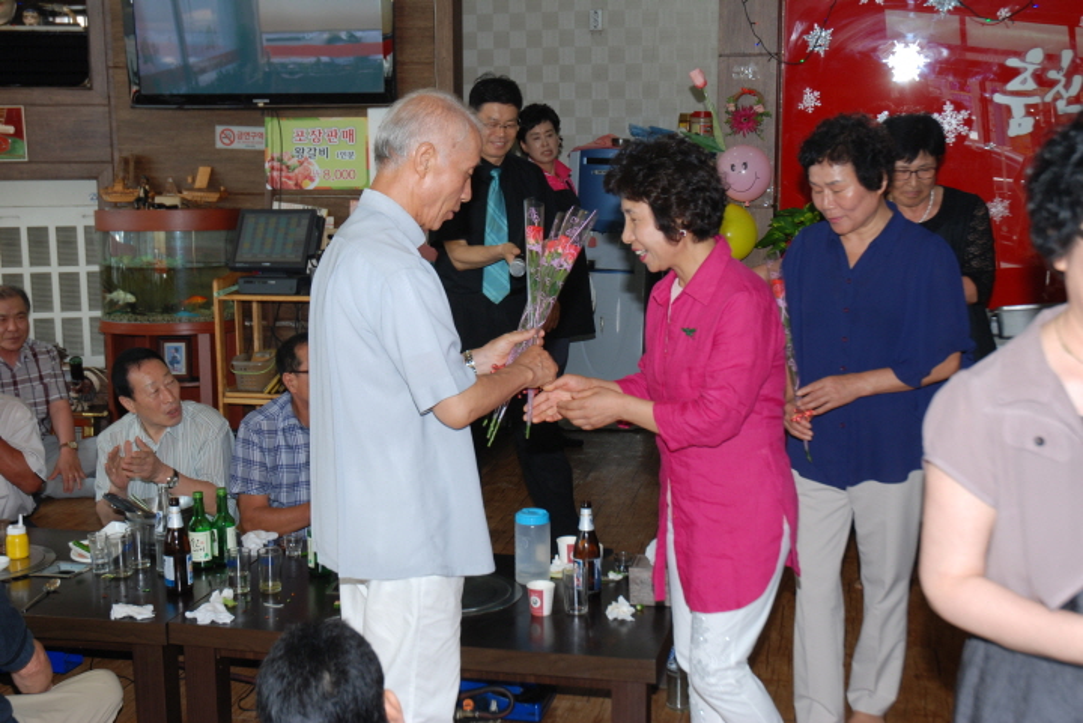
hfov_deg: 38.9
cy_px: 362
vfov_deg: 26.5
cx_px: 542
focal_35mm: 51
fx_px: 1535
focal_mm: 34
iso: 200
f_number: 5.6
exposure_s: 1/60
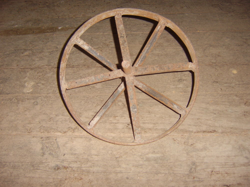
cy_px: 94
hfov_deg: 58.4
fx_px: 224
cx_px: 125
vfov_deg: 45.4
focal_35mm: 31
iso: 141
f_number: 2.7
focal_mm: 8.13
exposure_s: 1/30
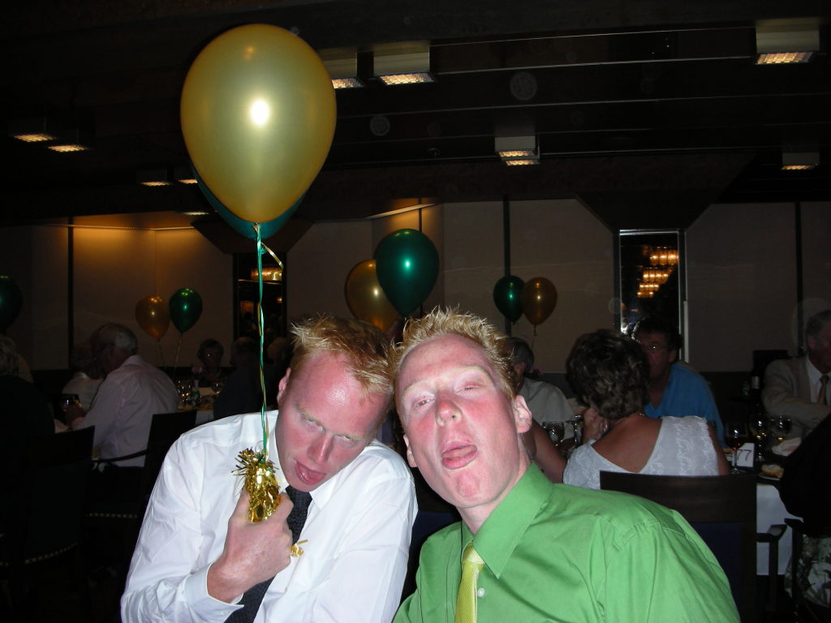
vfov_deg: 40.7
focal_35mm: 35
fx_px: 840
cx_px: 416
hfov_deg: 52.6
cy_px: 312
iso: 70
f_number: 3
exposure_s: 1/60.1
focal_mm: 5.8
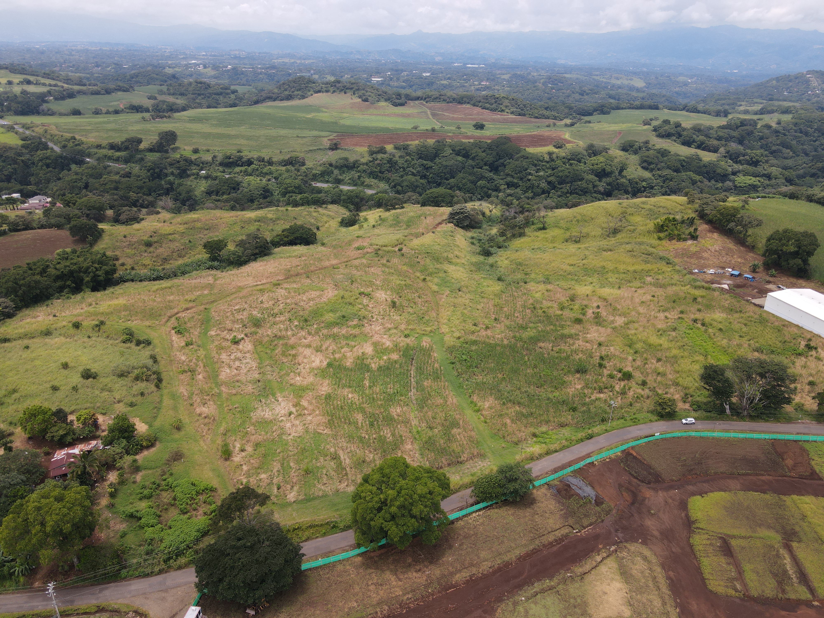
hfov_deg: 71.6
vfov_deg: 56.8
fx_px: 571
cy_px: 309
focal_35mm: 24
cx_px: 412
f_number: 2.8
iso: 100
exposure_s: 1/500
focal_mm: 4.5
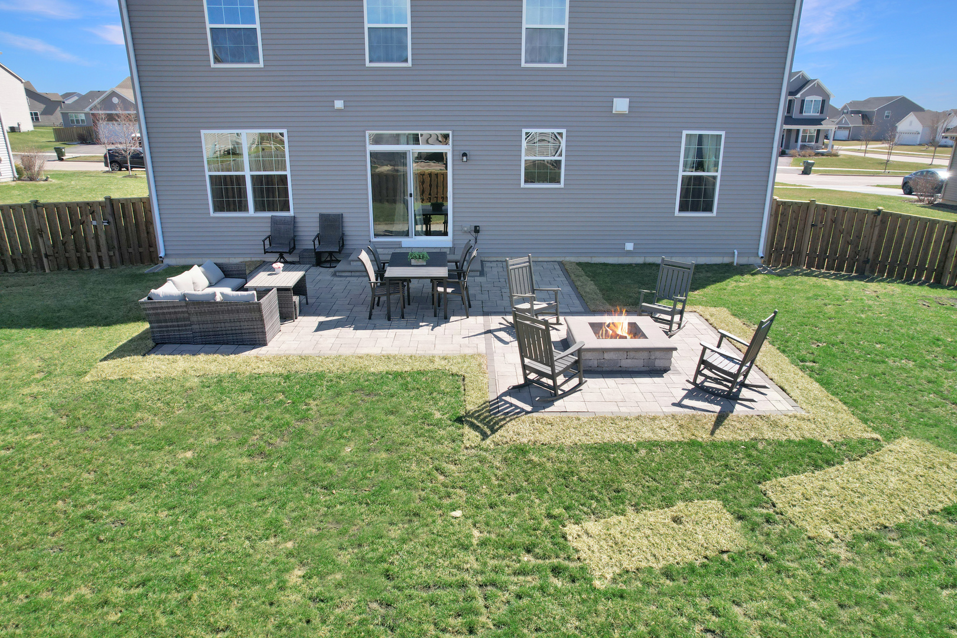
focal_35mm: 22
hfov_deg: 78.6
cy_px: 319
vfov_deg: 57.2
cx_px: 478
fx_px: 585
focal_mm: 8.38
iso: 200
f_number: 2.8
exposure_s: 1/500
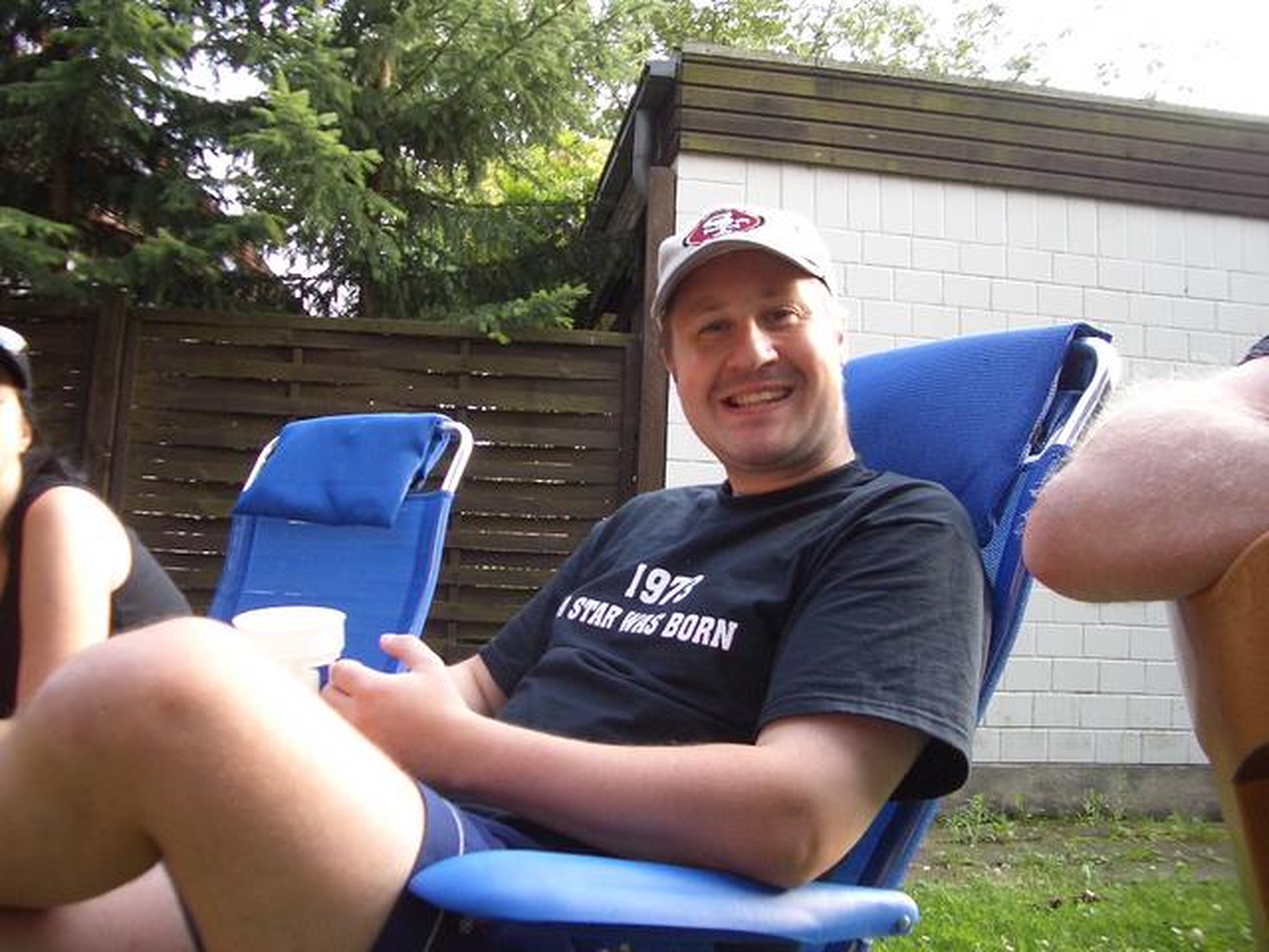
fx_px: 1283
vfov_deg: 40.7
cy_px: 476
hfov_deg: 52.6
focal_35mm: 35
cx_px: 634
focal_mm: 5.8
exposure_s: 1/125
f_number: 2.6
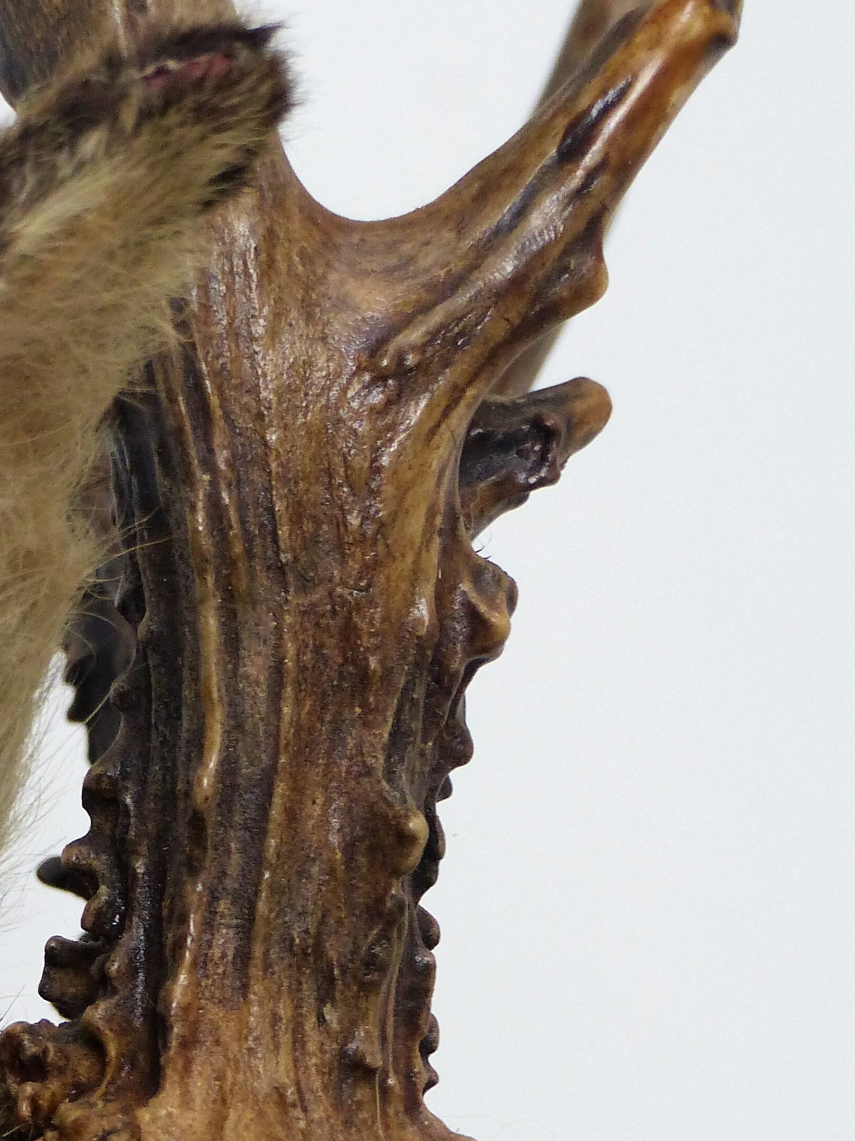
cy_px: 990
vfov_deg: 4.8
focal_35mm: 411
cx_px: 128
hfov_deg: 3.6
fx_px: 13538
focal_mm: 36.7
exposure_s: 1/80
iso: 320
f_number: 2.8
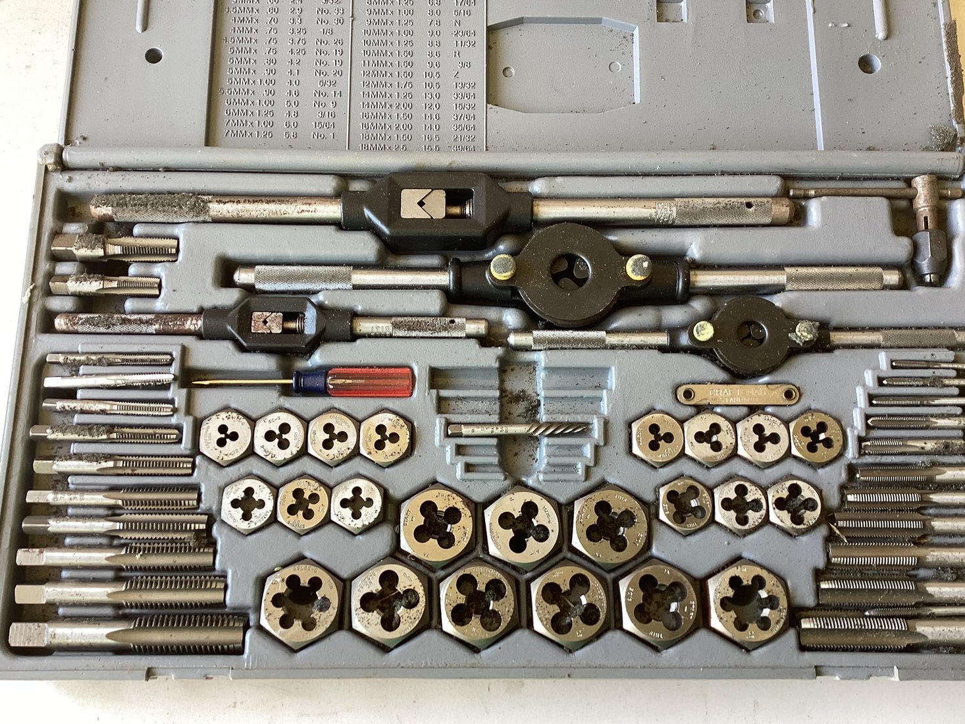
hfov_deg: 56.8
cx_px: 482
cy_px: 360
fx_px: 892
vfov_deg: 44.1
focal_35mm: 32
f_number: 2.4
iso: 50
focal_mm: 3.3
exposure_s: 1/60
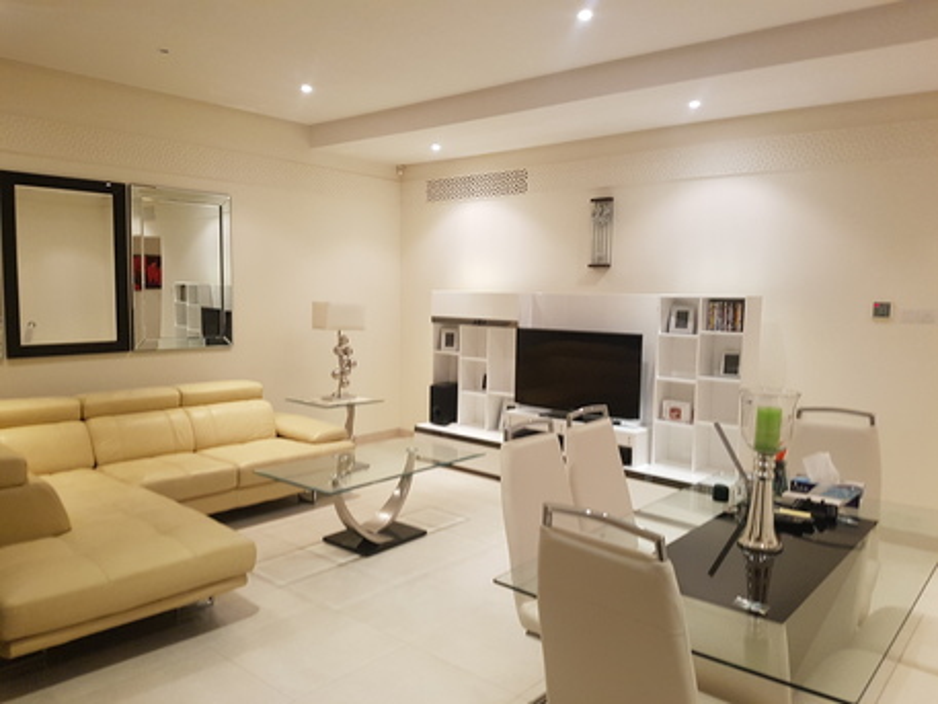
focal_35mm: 26
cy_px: 352
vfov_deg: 53.1
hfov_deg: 67.3
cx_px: 469
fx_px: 705
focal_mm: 4.2
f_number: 1.7
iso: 160
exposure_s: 1/33
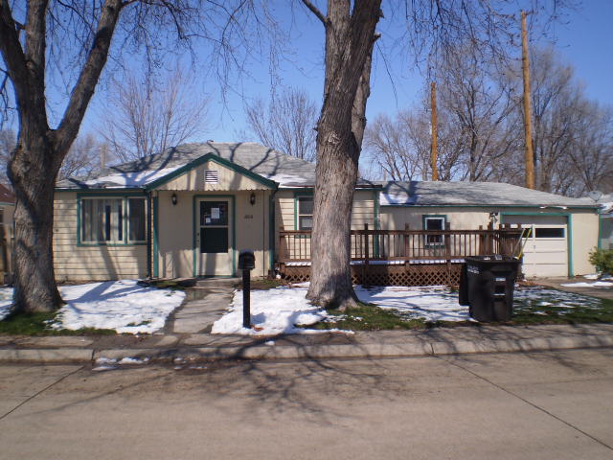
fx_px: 638
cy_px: 230
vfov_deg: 39.7
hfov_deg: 51.4
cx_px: 306
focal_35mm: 36
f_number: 4.6
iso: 64
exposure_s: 1/1250
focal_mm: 6.3
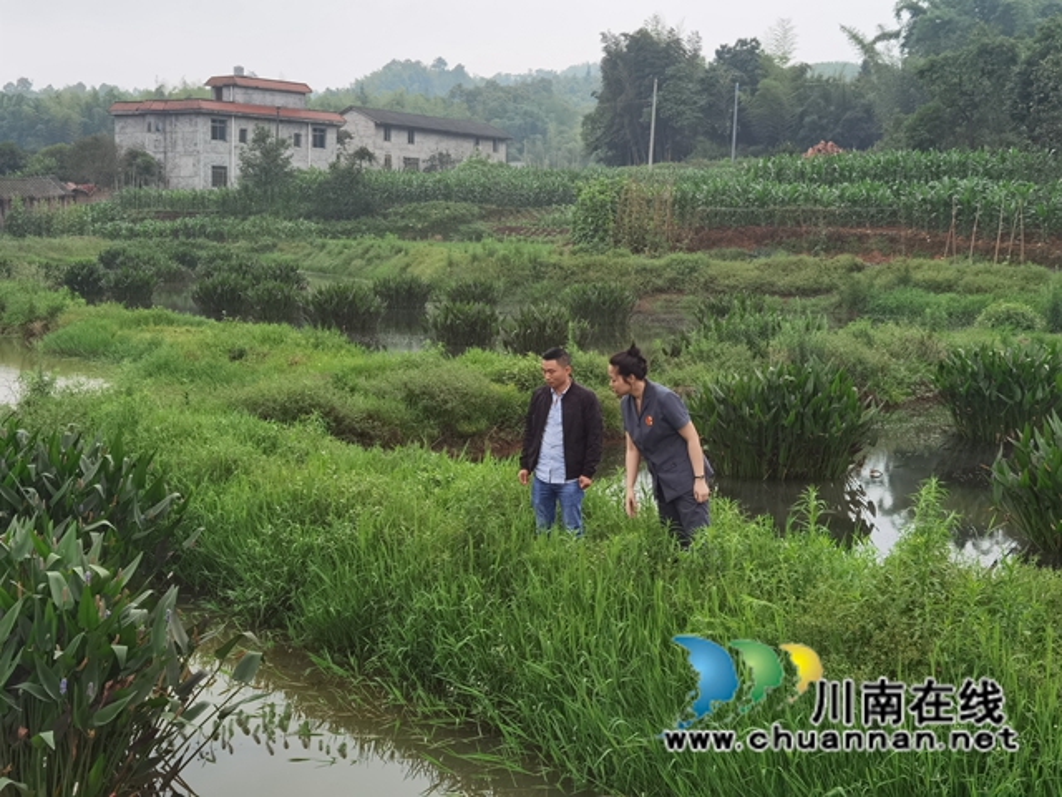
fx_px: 1534
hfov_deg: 38.2
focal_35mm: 50
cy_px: 398
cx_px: 531
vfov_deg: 29.1
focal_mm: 6.71
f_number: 1.9
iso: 50
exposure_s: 1/1548
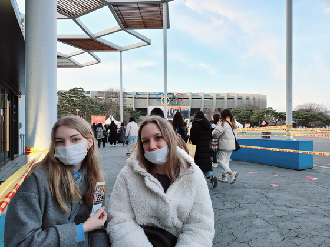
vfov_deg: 58.9
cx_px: 165
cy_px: 124
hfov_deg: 73.9
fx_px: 219
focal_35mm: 23
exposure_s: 1/182
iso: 100
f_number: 1.8
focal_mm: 5.4
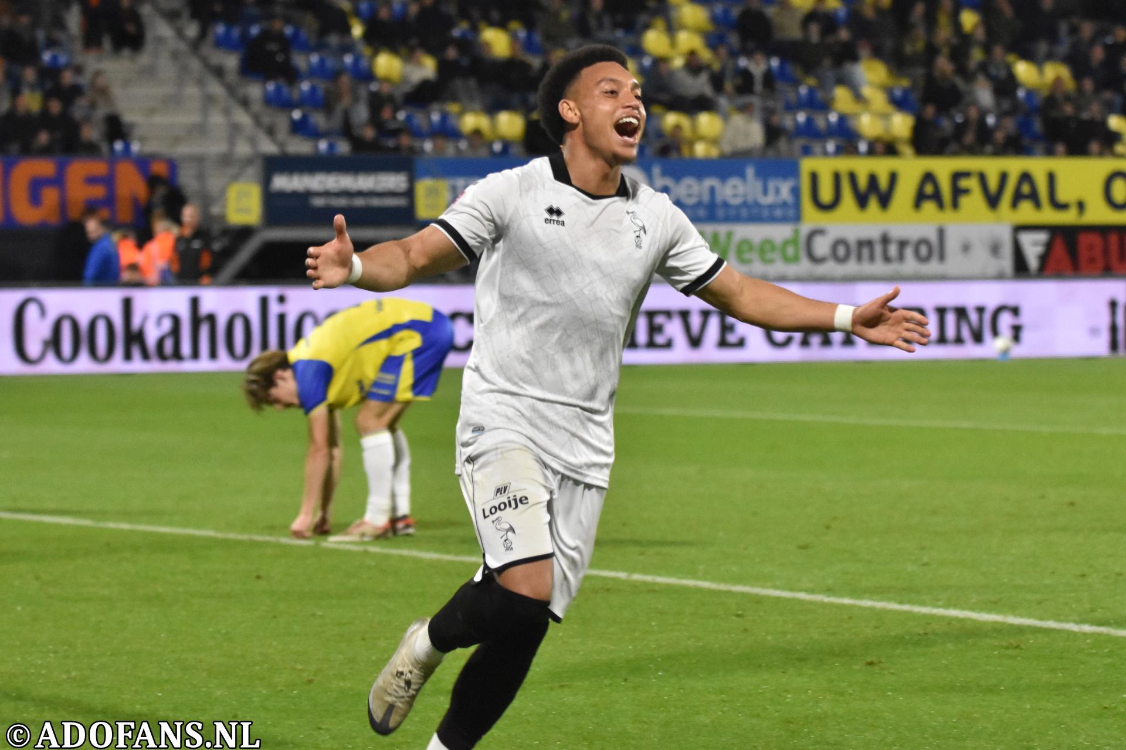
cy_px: 375
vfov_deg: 10.2
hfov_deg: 15.2
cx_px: 563
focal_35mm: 135
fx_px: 4221
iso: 2500
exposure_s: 1/640
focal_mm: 90
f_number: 2.8
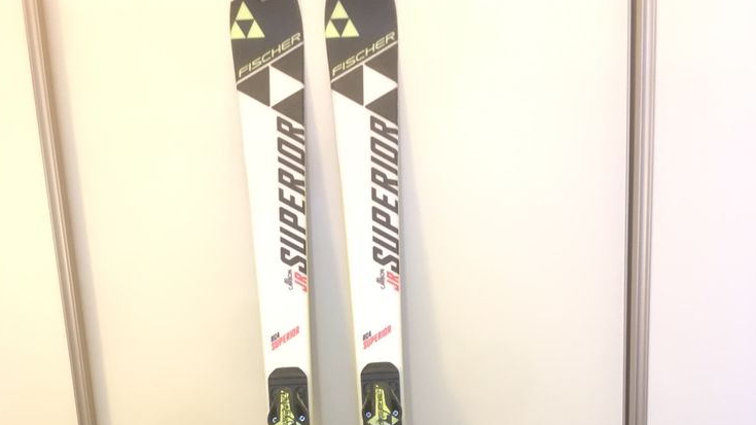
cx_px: 371
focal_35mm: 43
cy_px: 473
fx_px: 862
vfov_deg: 25.6
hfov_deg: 47.4
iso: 400
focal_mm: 4.15
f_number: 2.2
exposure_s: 1/17
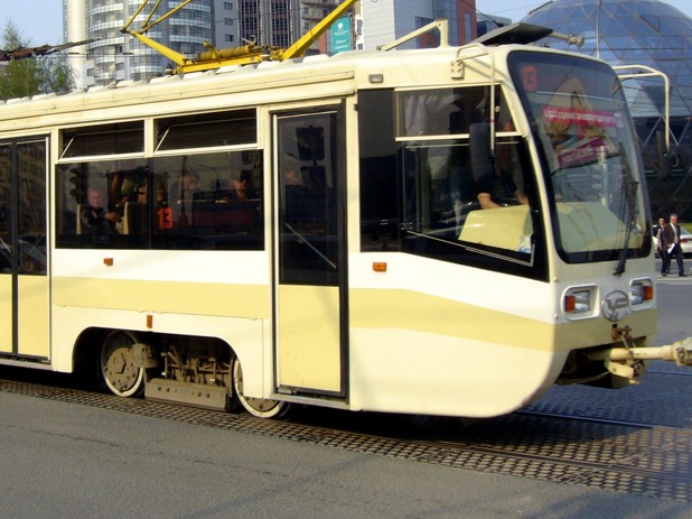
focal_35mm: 58
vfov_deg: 25.0
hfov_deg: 33.1
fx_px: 1159
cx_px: 252
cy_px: 141
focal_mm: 5.8
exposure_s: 1/250
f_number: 5.6
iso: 80
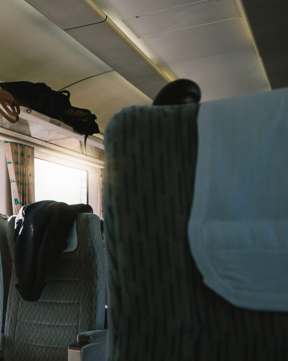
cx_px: -74
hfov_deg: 25.5
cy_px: 241
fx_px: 554
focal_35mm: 52
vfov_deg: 35.6
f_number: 4.5
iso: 400
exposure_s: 1/220
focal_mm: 18
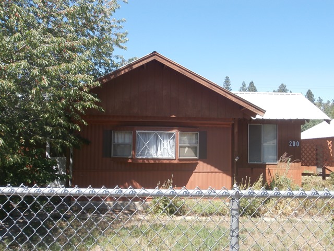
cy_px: 126
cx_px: 167
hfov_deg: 49.0
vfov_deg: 37.7
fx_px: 367
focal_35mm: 38
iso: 100
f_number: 3.9
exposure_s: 1/320
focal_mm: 6.67
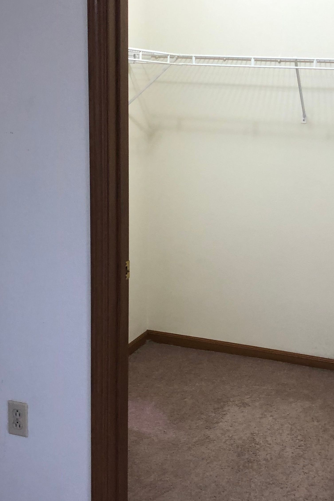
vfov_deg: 38.2
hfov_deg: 25.8
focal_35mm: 52
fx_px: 724
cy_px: 249
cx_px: 239
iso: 40
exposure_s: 1/17
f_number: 1.8
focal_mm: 3.99
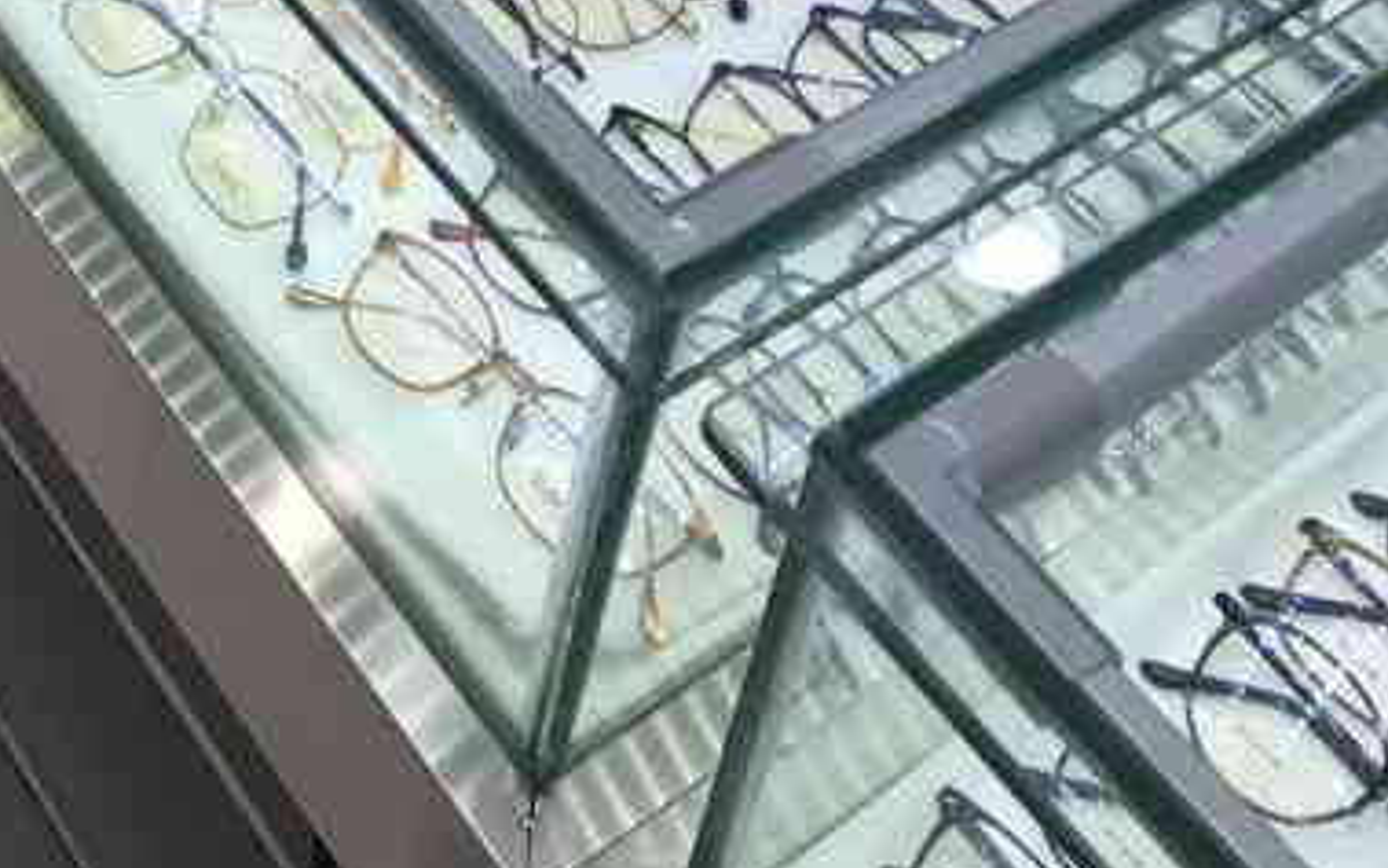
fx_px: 2762
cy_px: -742
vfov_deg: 15.2
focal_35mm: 73
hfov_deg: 27.3
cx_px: 154
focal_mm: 3.99
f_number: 1.8
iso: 20
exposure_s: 1/267
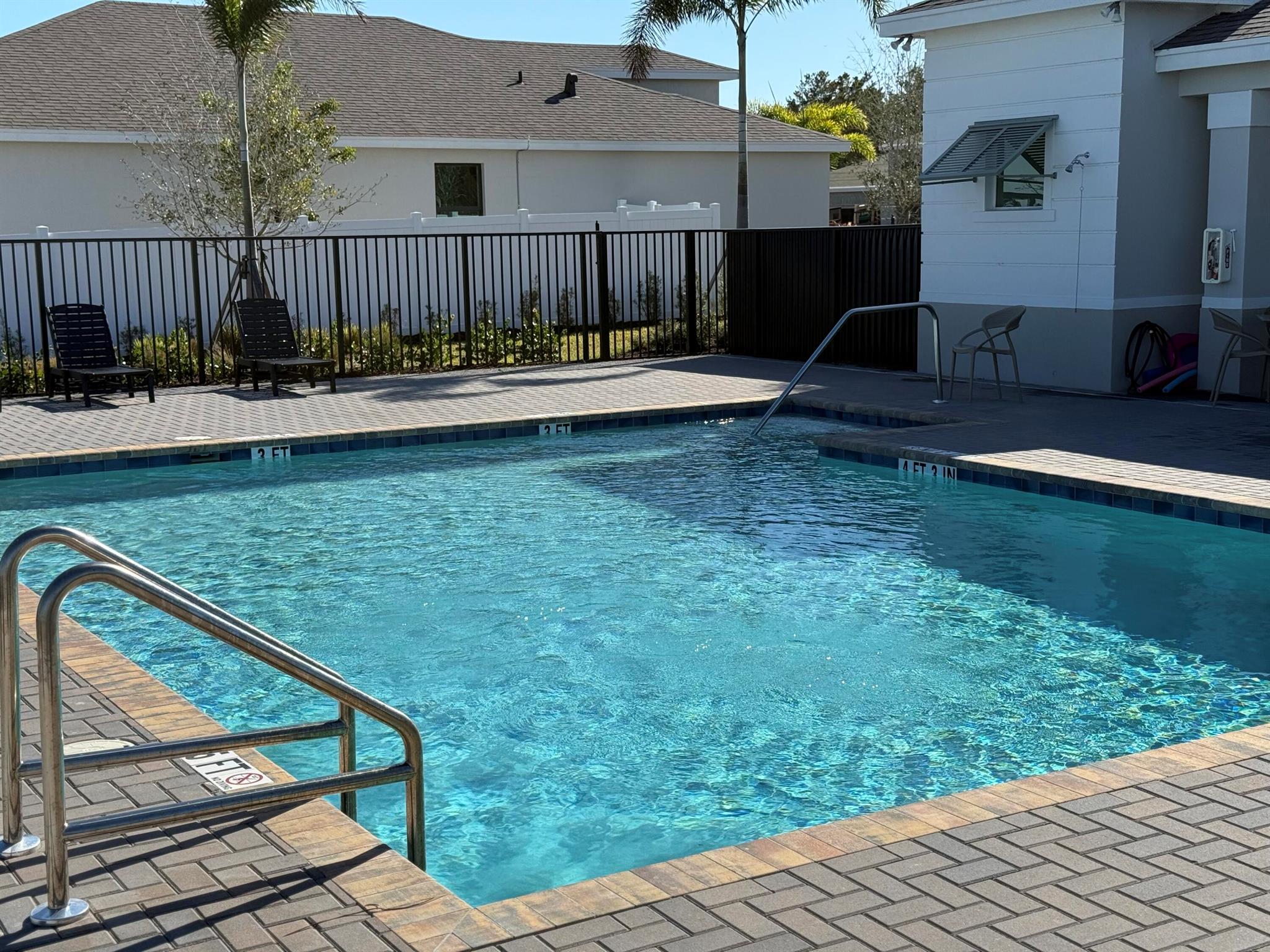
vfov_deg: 30.3
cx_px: 635
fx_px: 1761
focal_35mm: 48
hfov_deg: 39.7
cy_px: 476
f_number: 1.78
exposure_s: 1/6024
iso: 80
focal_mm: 6.76
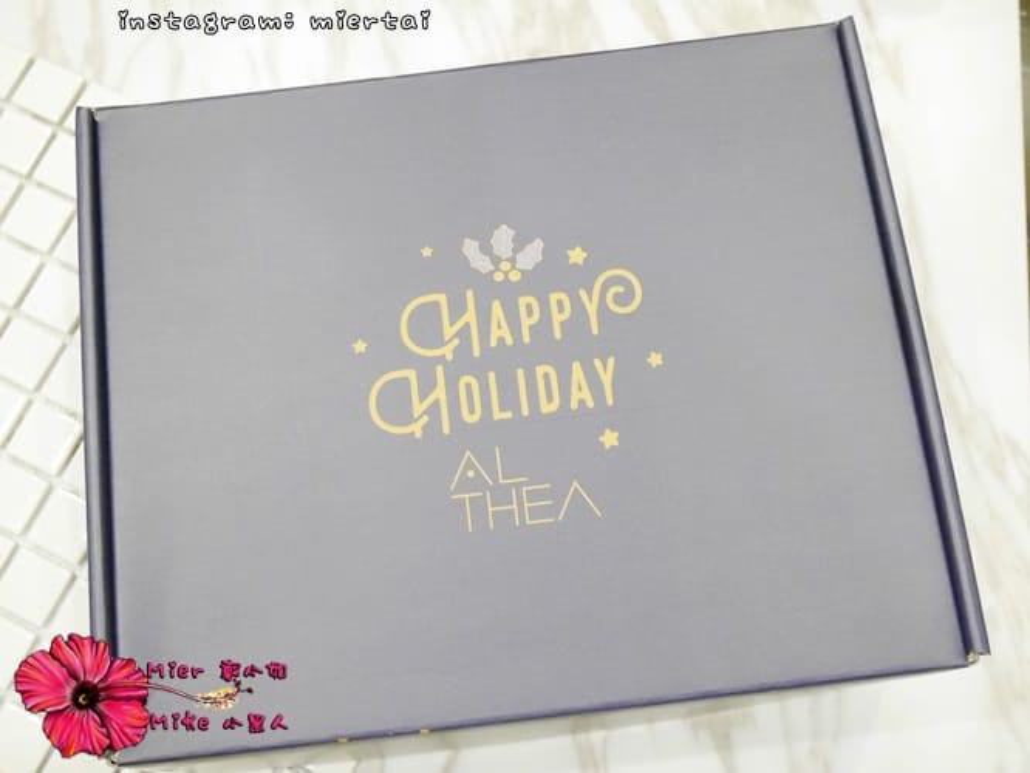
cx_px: 515
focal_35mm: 40
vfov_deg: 36.0
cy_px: 386
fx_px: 1191
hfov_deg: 46.8
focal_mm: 20
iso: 6400
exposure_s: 1/60
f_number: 4.6
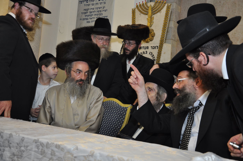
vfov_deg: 31.8
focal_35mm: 42
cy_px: 80
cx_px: 122
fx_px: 283
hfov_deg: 46.5
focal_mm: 28
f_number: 5
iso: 400
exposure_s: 1/50
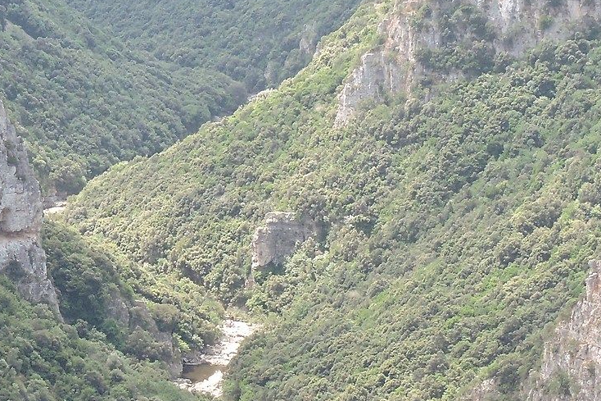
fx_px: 2837
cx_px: 212
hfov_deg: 12.1
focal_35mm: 170
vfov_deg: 8.0
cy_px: 419
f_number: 4
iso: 100
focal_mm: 9
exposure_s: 1/160
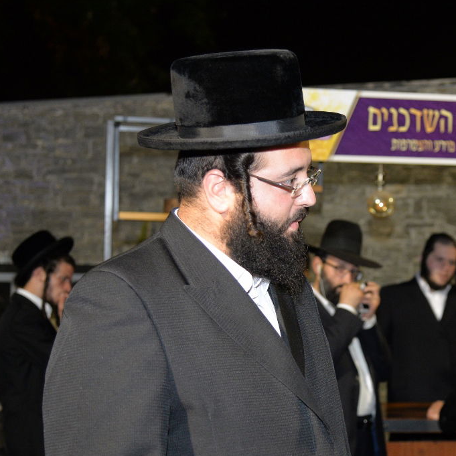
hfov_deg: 20.4
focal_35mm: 83
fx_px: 1237
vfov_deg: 20.9
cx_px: 421
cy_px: 257
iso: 2000
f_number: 4
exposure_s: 1/100
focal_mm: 52
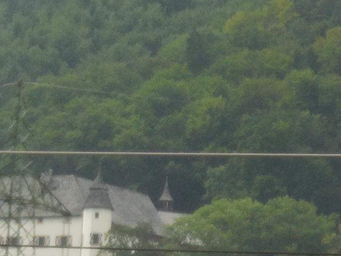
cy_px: 216
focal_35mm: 554
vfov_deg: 2.7
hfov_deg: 3.6
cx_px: -188
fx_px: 5458
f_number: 6.5
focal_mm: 27.6
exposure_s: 1/250
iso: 200
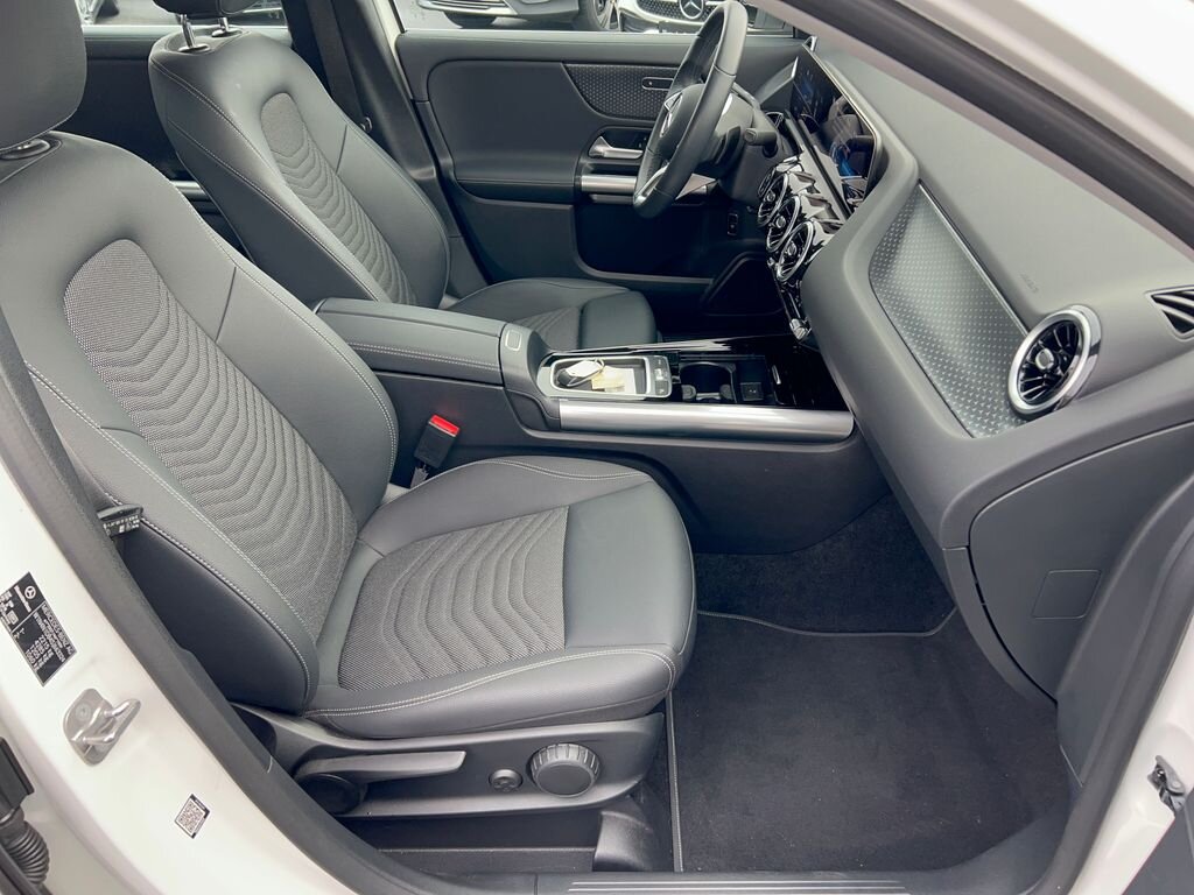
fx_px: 897
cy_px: 448
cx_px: 597
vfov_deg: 53.1
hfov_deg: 67.3
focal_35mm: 26
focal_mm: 5.7
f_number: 1.5
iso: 64
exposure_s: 1/117
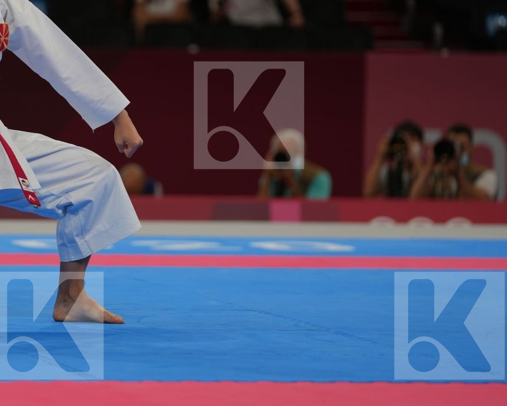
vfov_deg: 5.6
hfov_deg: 7.0
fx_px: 4142
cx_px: 49
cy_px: 115
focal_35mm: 276
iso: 160
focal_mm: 140
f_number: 2.8
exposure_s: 1/500
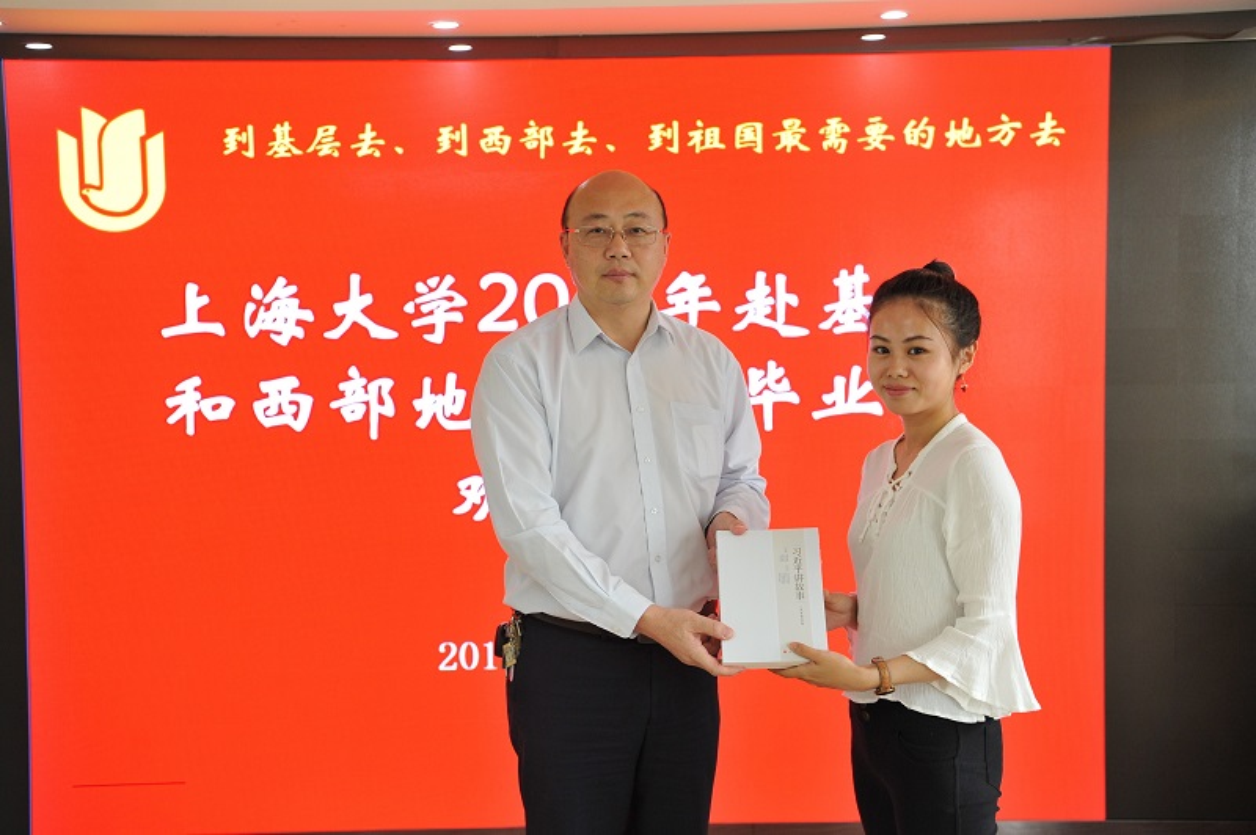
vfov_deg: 29.2
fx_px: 1604
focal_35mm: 46
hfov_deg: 42.8
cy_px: 418
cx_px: 628
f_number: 4
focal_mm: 46
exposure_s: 1/100
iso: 1250
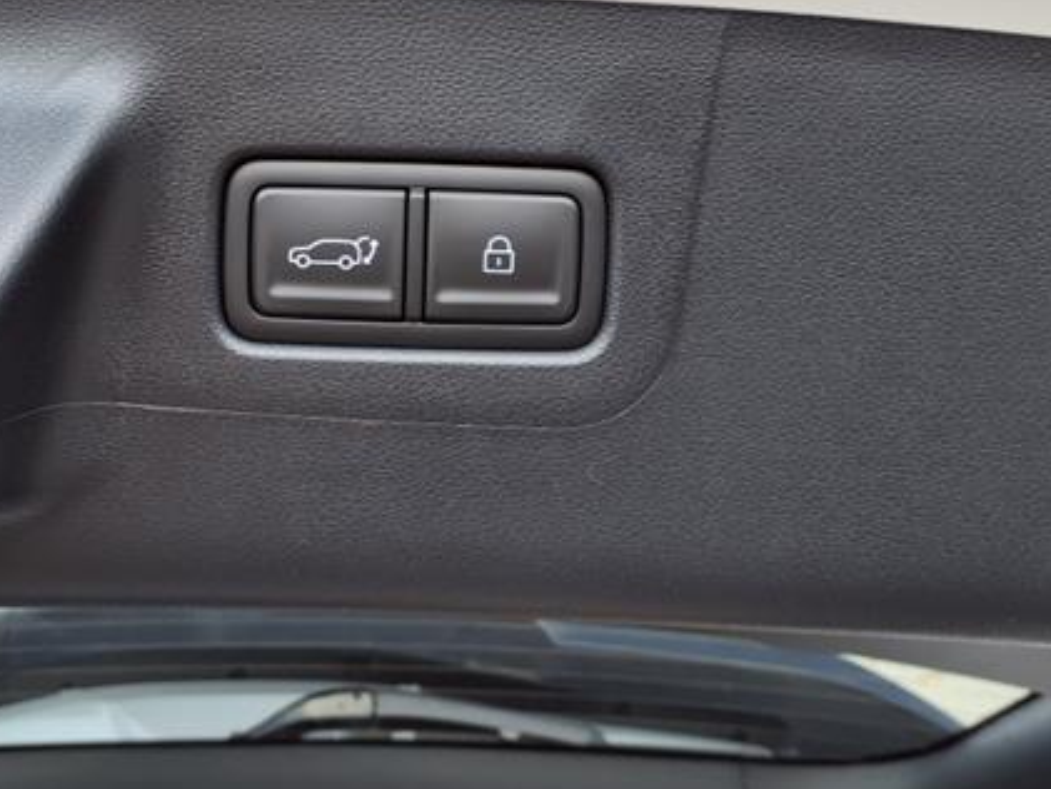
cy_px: 262
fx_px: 1245
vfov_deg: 34.8
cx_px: 422
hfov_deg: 45.5
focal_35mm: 41
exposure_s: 1/120
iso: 40
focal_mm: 3.58
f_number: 1.9
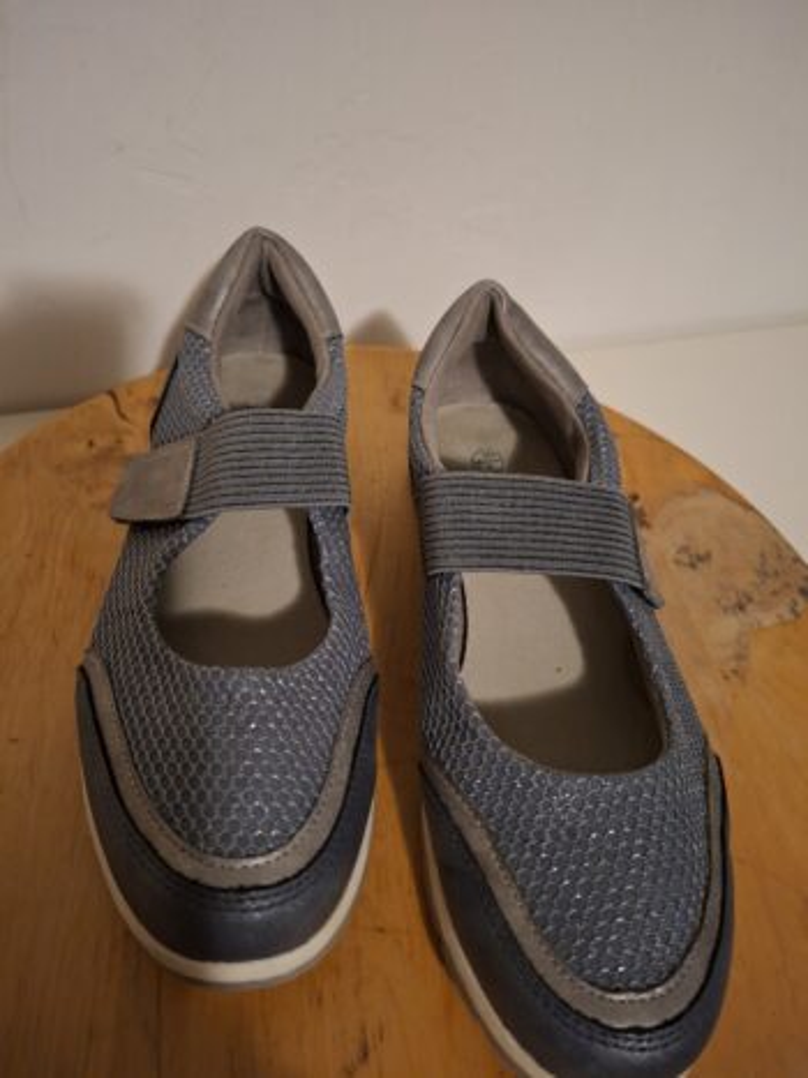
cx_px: 404
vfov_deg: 73.9
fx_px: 716
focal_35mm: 23
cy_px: 539
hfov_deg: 58.9
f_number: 1.8
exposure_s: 1/20
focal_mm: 5.54
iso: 800
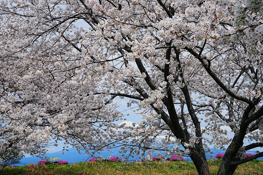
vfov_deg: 28.6
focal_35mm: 47
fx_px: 343
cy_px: 88
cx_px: 132
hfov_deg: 41.9
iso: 100
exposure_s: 1/250
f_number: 13
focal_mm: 47
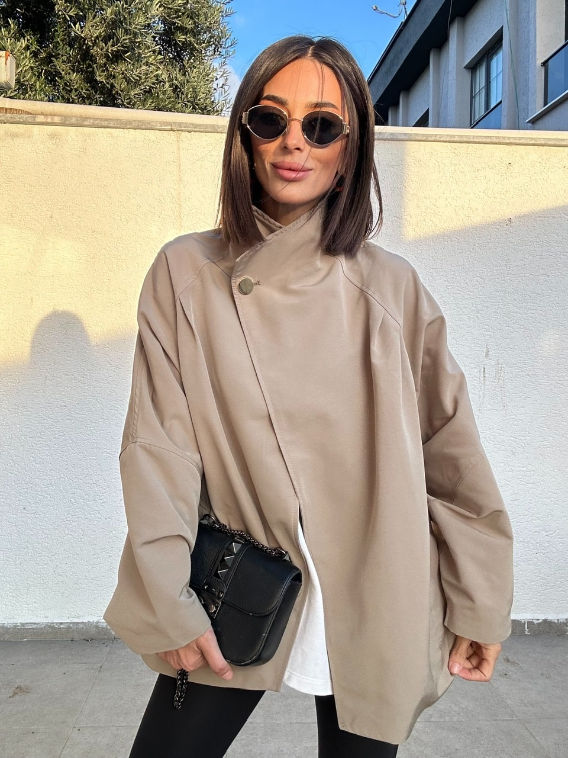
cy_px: 379
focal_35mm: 30
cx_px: 284
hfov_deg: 46.8
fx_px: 656
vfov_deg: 60.0
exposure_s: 1/149
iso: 20
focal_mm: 2.69
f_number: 1.9
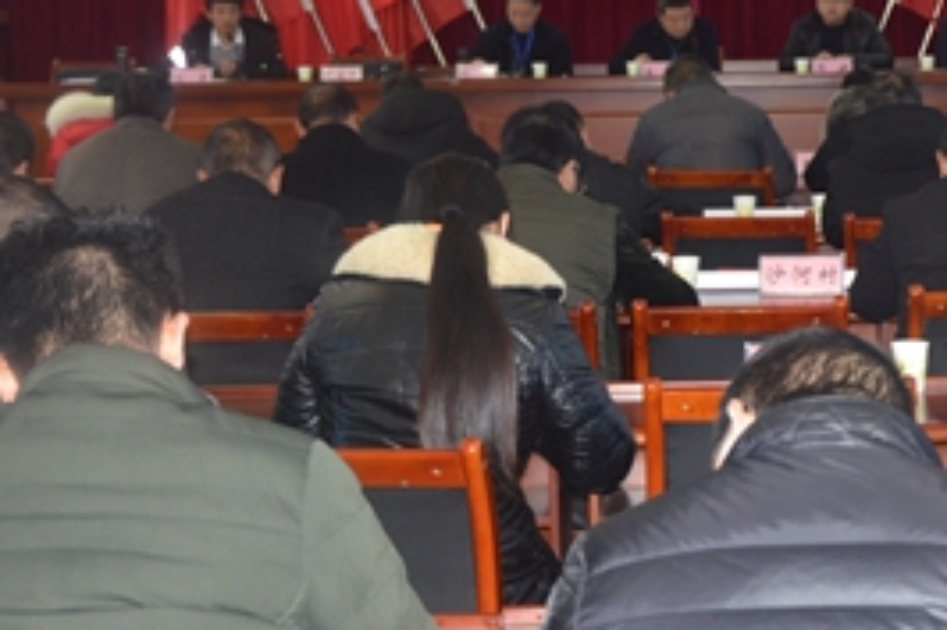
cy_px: 230
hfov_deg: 22.4
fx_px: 2366
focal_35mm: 90
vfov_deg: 15.2
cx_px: 748
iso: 800
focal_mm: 32
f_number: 4.2
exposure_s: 1/60
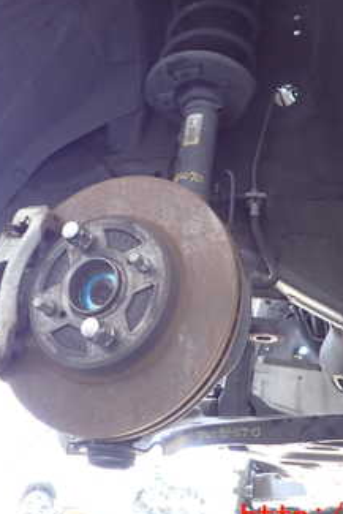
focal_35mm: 48
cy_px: 183
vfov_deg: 40.7
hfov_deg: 28.0
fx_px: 685
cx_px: 123
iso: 200
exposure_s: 1/50
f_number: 2
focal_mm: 4.5
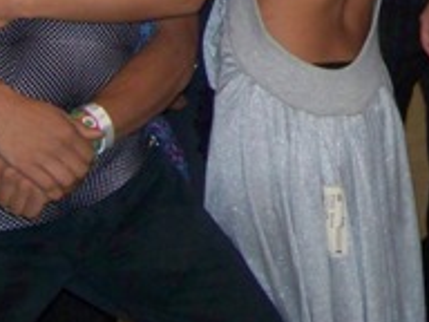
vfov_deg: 9.0
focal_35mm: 163
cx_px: 541
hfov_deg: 11.8
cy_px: -107
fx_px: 2020
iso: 200
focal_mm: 7.6
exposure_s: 1/30
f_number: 2.8
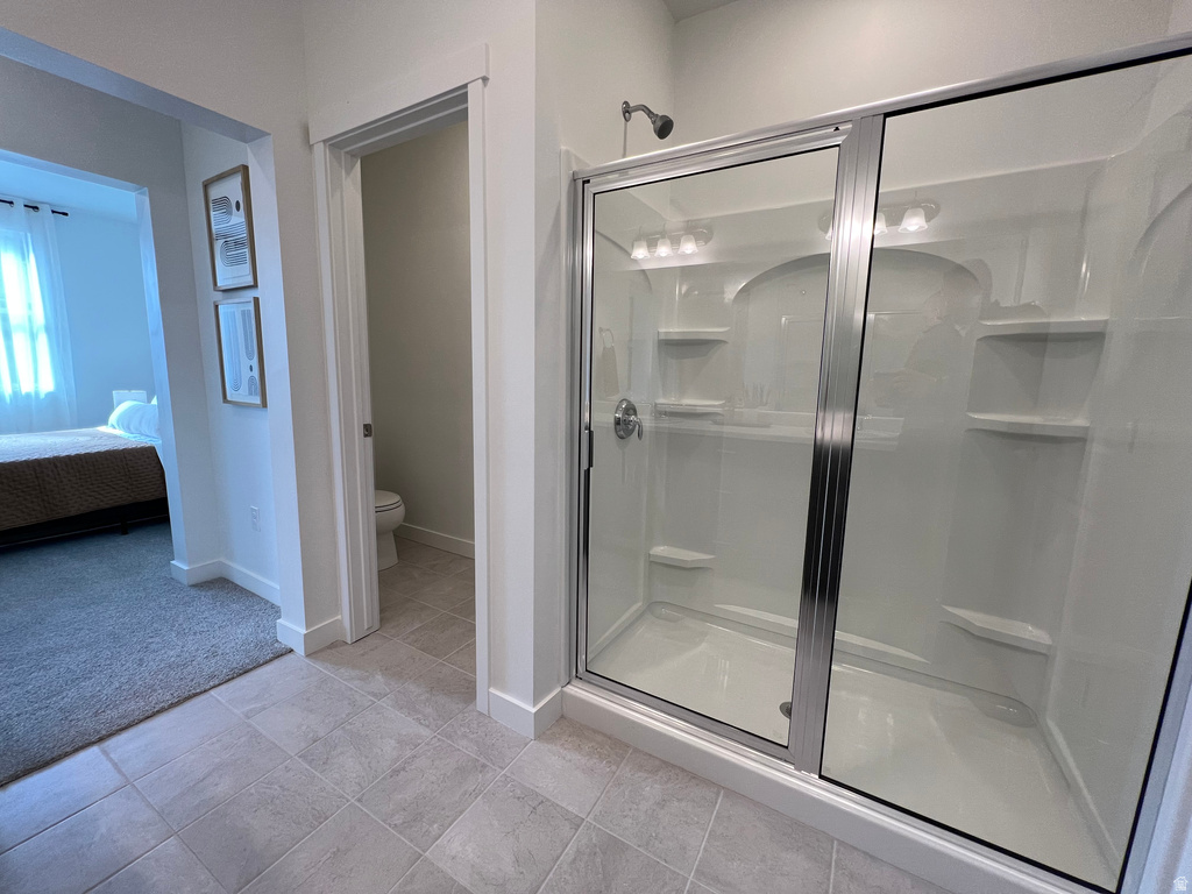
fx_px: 448
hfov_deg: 106.2
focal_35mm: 13
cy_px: 447
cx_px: 596
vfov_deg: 89.9
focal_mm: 1.57
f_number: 1.8
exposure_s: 1/120
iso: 80
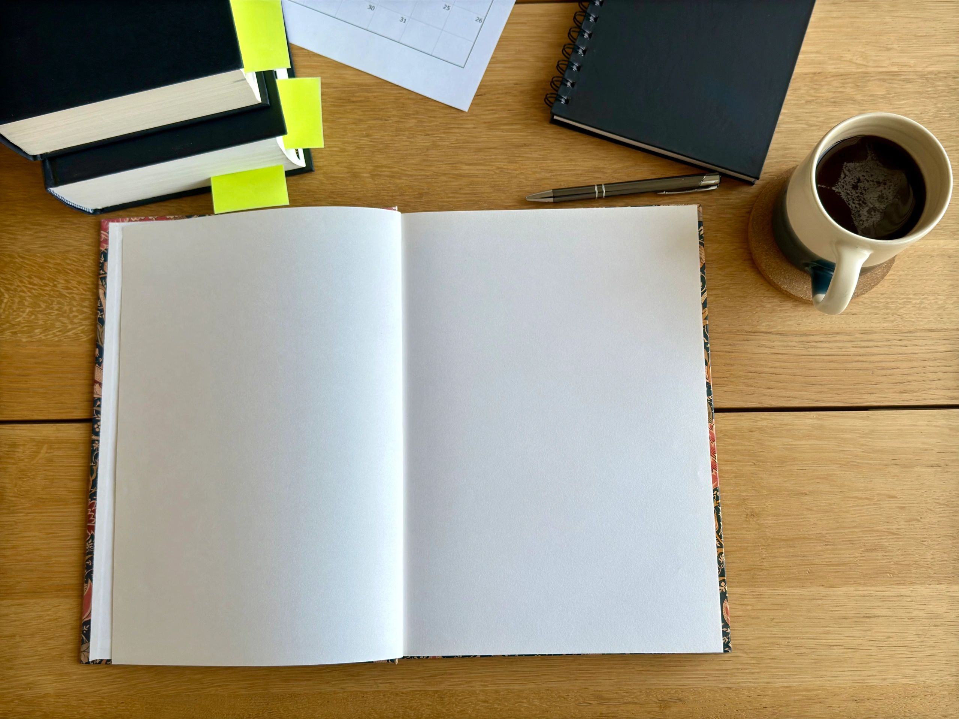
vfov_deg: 40.7
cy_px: 360
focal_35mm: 35
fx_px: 970
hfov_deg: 52.6
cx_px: 480
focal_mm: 6.76
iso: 64
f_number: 1.78
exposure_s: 1/223
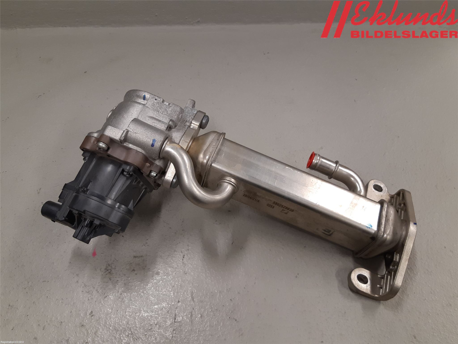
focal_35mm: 26
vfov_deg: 53.1
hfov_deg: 67.3
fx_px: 344
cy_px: 172
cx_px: 229
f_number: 1.7
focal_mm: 3.93
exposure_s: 1/50
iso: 64
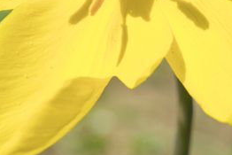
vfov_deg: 4.9
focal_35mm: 283
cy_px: 12
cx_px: 141
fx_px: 1825
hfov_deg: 7.3
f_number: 8
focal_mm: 58
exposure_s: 1/640
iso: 200
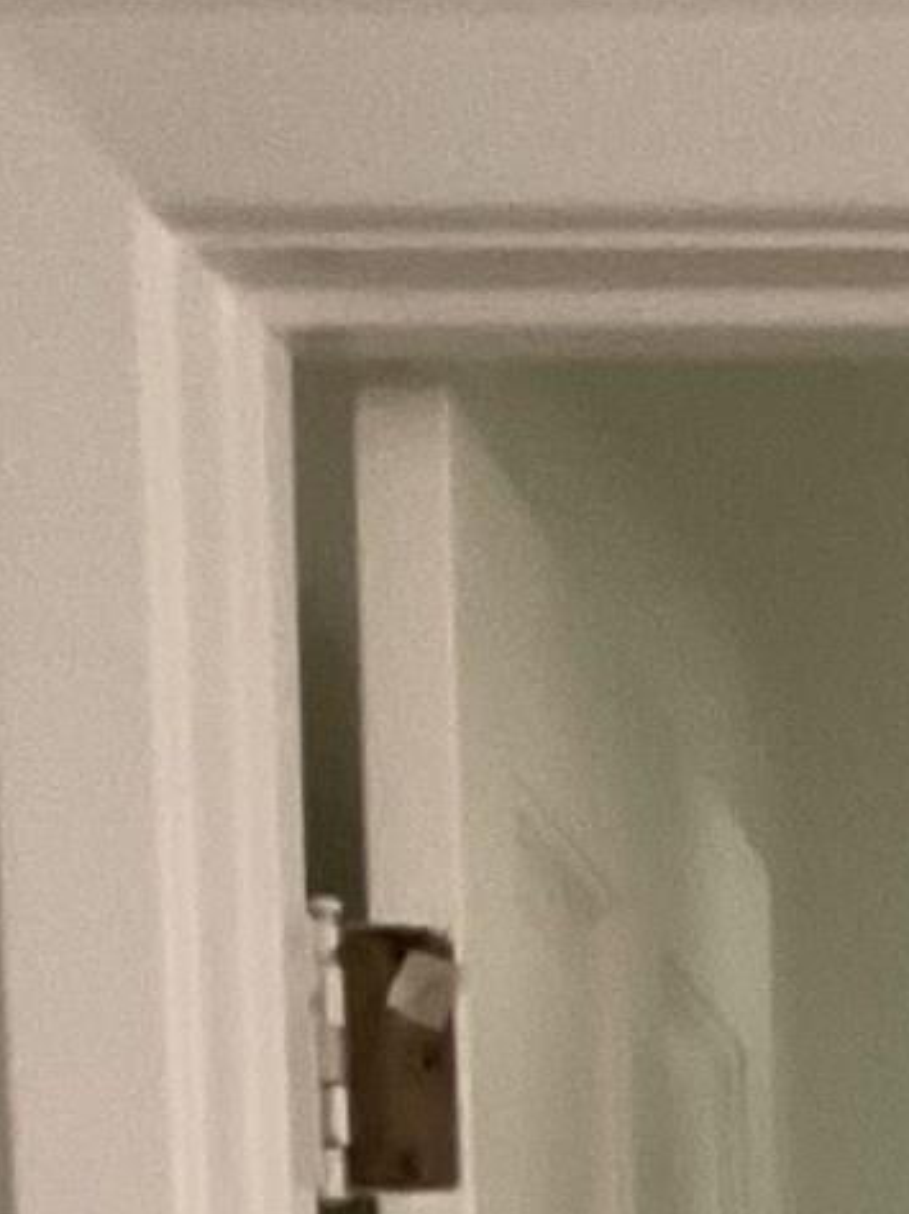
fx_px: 4941
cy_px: 2938
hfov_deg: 10.0
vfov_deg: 11.5
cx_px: 1595
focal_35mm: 141
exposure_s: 1/40
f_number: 1.8
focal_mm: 3
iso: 200
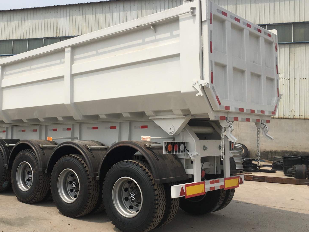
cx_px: 106
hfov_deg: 46.1
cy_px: 105
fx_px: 357
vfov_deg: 35.9
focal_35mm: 40
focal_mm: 4.15
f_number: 2.2
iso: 25
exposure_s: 1/2564
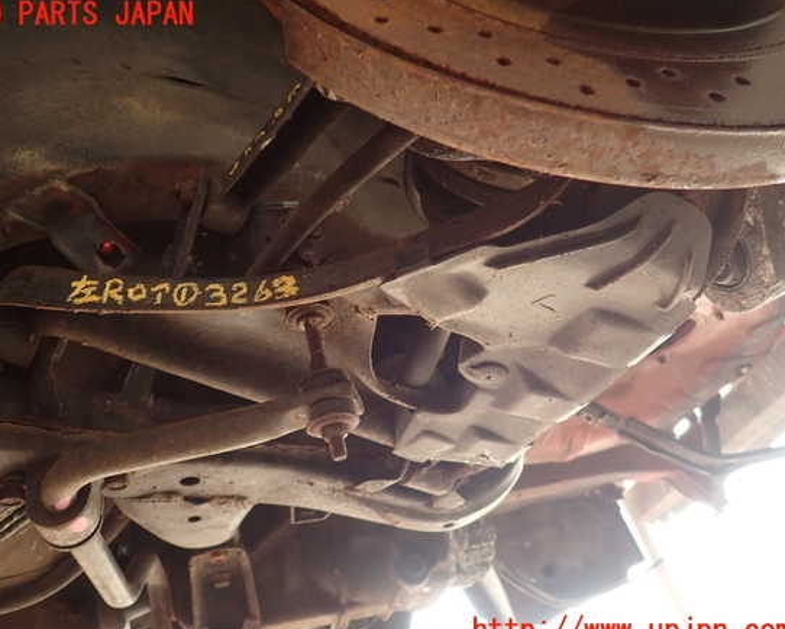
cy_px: 323
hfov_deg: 64.0
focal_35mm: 27
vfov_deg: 53.2
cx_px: 365
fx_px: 628
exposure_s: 1/50
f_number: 2
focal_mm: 4.5
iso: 200
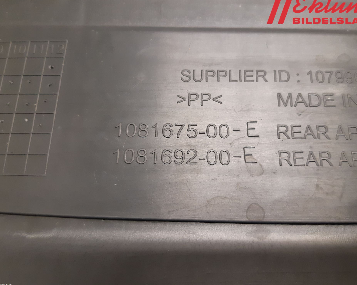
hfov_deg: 62.2
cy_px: 139
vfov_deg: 51.5
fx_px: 296
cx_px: 188
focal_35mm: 28
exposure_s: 1/33
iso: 200
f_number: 1.7
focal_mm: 3.93
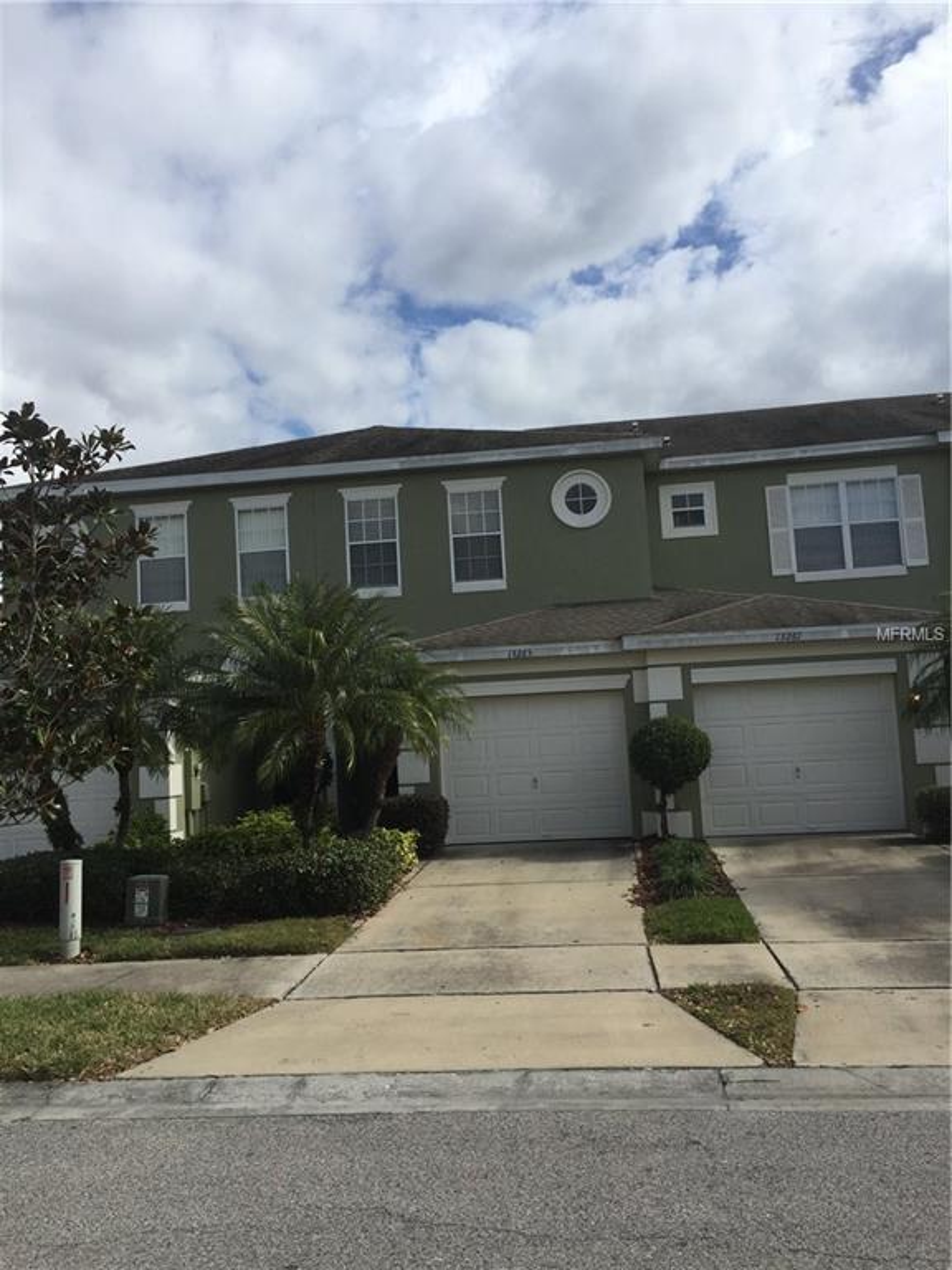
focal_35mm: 29
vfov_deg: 61.7
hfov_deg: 48.2
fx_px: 1063
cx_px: 476
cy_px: 635
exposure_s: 1/2475
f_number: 2.2
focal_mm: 4.15
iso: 32
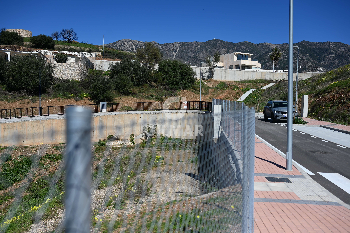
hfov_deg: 48.5
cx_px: 175
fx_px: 389
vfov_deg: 33.4
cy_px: 116
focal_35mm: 40
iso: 100
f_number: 4
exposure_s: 1/2500
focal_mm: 40
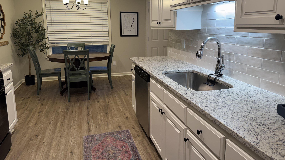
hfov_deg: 69.9
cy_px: 63
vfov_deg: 42.7
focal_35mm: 27
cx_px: 146
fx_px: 204
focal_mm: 6.76
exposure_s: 1/120
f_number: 1.78
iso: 125
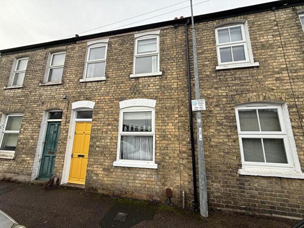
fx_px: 123
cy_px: 114
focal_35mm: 14
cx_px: 152
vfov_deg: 85.7
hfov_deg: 102.1
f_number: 2.2
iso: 50
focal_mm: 2.22
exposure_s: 1/313
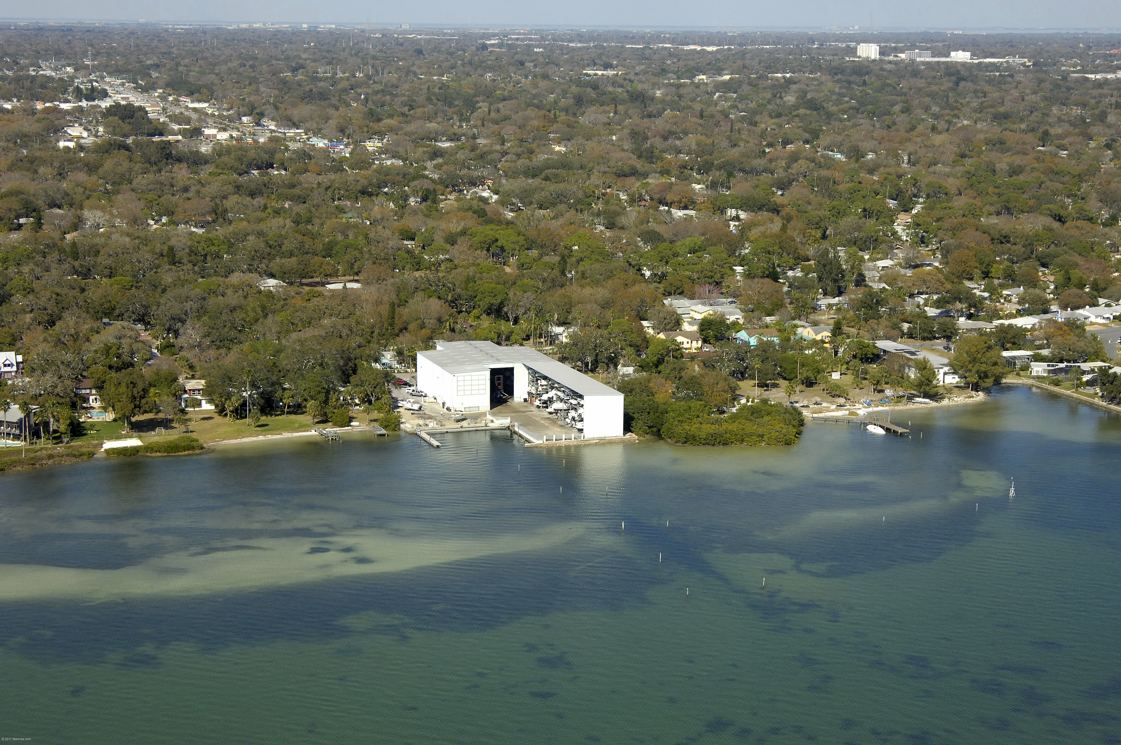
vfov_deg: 21.5
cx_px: 560
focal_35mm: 63
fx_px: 1959
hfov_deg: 31.9
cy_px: 372
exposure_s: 1/1000
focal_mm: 42
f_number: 8
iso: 400
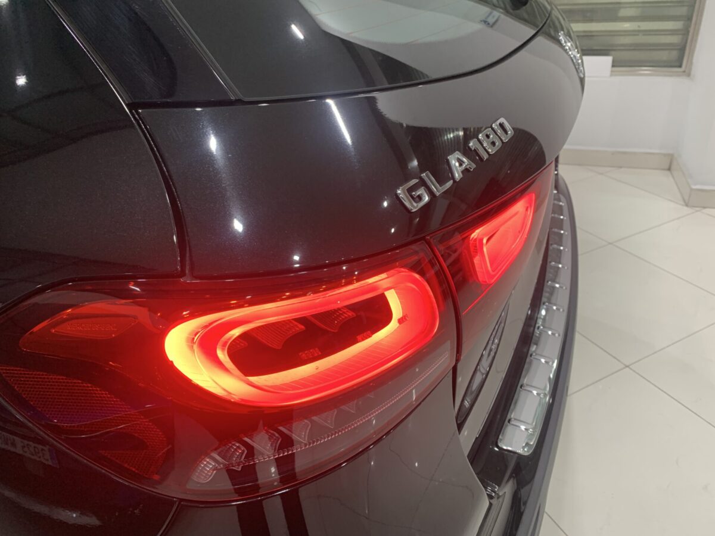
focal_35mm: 26
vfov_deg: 53.1
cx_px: 358
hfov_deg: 67.3
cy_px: 268
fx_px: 537
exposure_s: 1/60
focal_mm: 4.25
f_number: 1.8
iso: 100
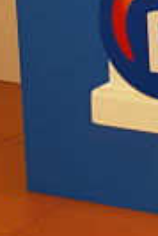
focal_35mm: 135
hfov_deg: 8.1
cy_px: -134
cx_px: 537
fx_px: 886
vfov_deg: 14.1
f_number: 1.7
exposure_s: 1/100
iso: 64
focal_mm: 4.2
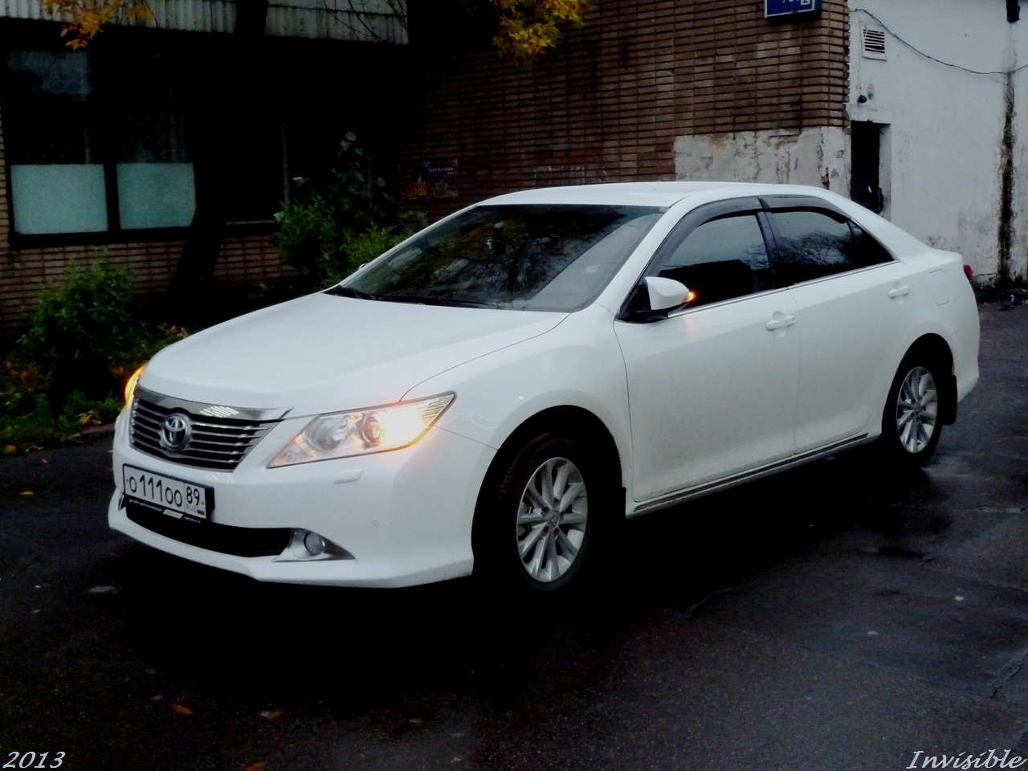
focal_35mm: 44
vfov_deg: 32.9
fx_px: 1307
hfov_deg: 42.9
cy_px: 386
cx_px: 514
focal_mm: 7.3
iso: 800
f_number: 3.7
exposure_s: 1/40
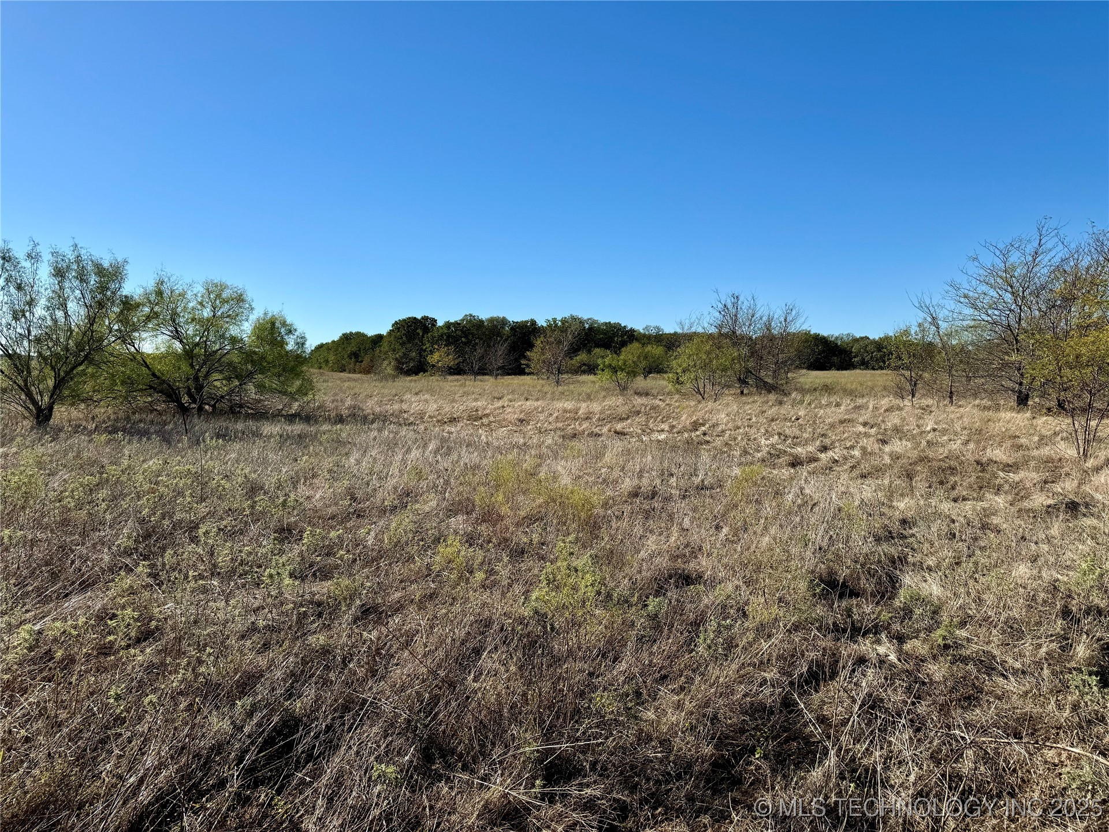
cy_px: 416
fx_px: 769
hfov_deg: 71.6
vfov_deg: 56.8
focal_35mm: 24
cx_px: 554
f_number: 1.78
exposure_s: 1/5348
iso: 80
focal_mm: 6.76
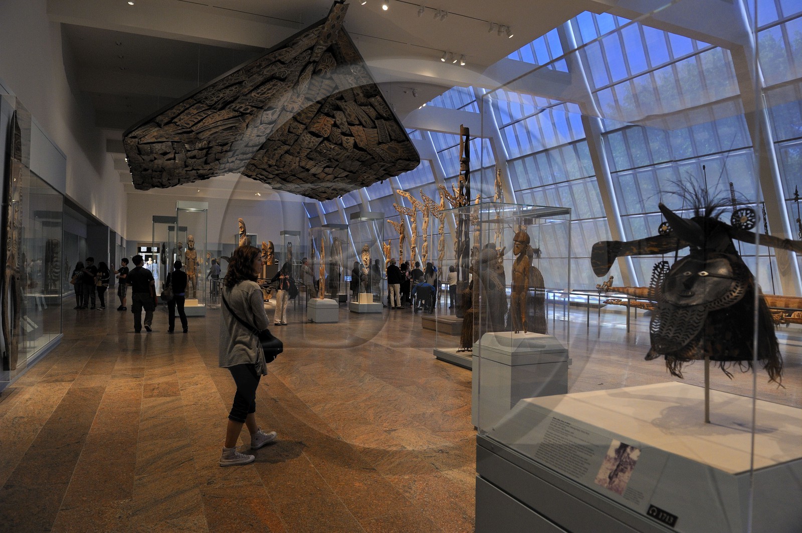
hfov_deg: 73.8
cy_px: 266
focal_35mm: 24
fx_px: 534
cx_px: 401
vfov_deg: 53.1
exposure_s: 1/40
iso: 1600
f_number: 5
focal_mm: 24
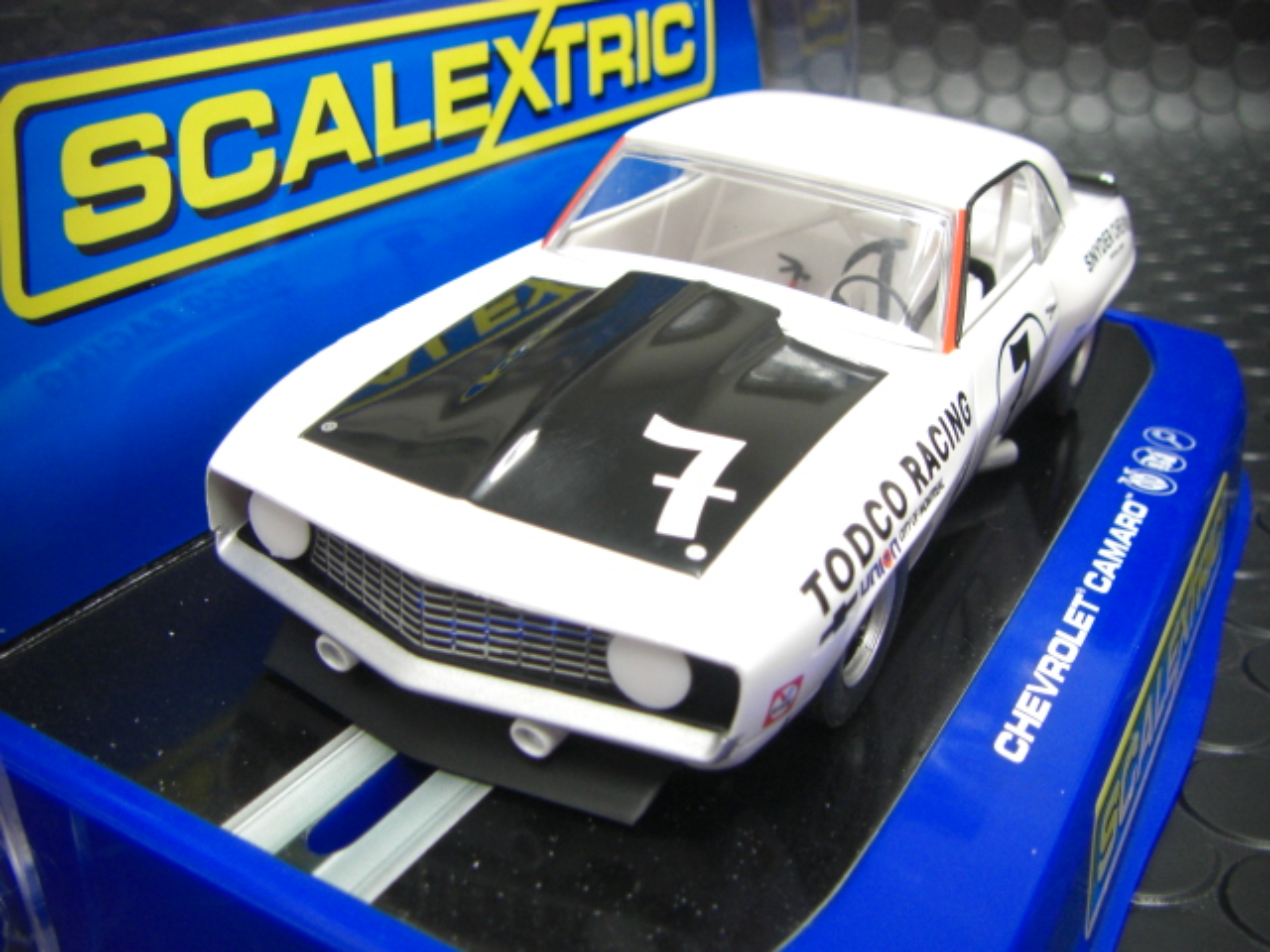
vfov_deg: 37.7
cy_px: 476
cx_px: 635
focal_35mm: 38
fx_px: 1394
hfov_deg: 49.0
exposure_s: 1/15
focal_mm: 6.3
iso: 200
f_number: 3.4
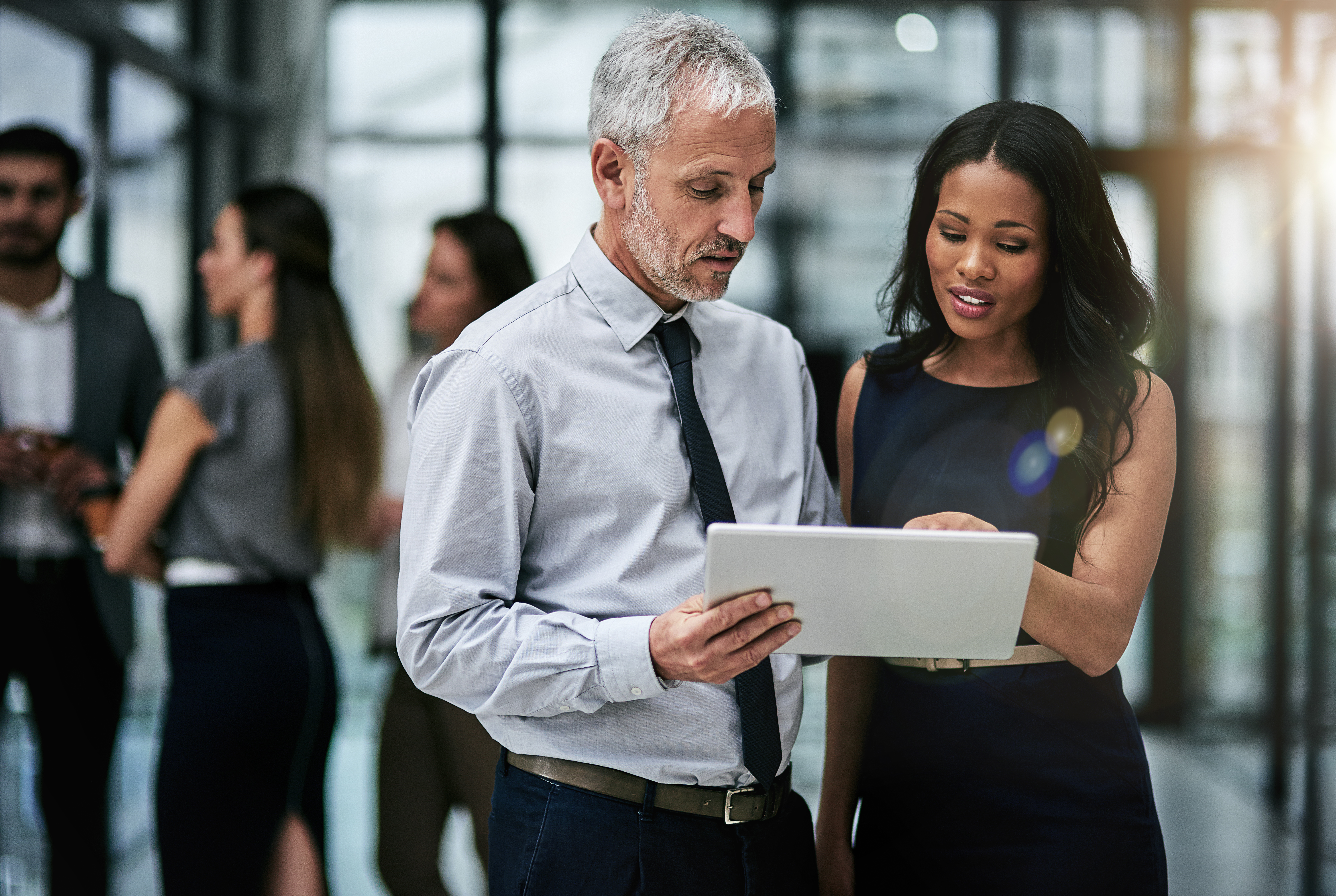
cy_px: 448
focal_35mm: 85
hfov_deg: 23.9
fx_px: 3160
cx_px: 668
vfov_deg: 16.1
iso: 400
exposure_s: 1/320
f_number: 1.6
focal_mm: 85
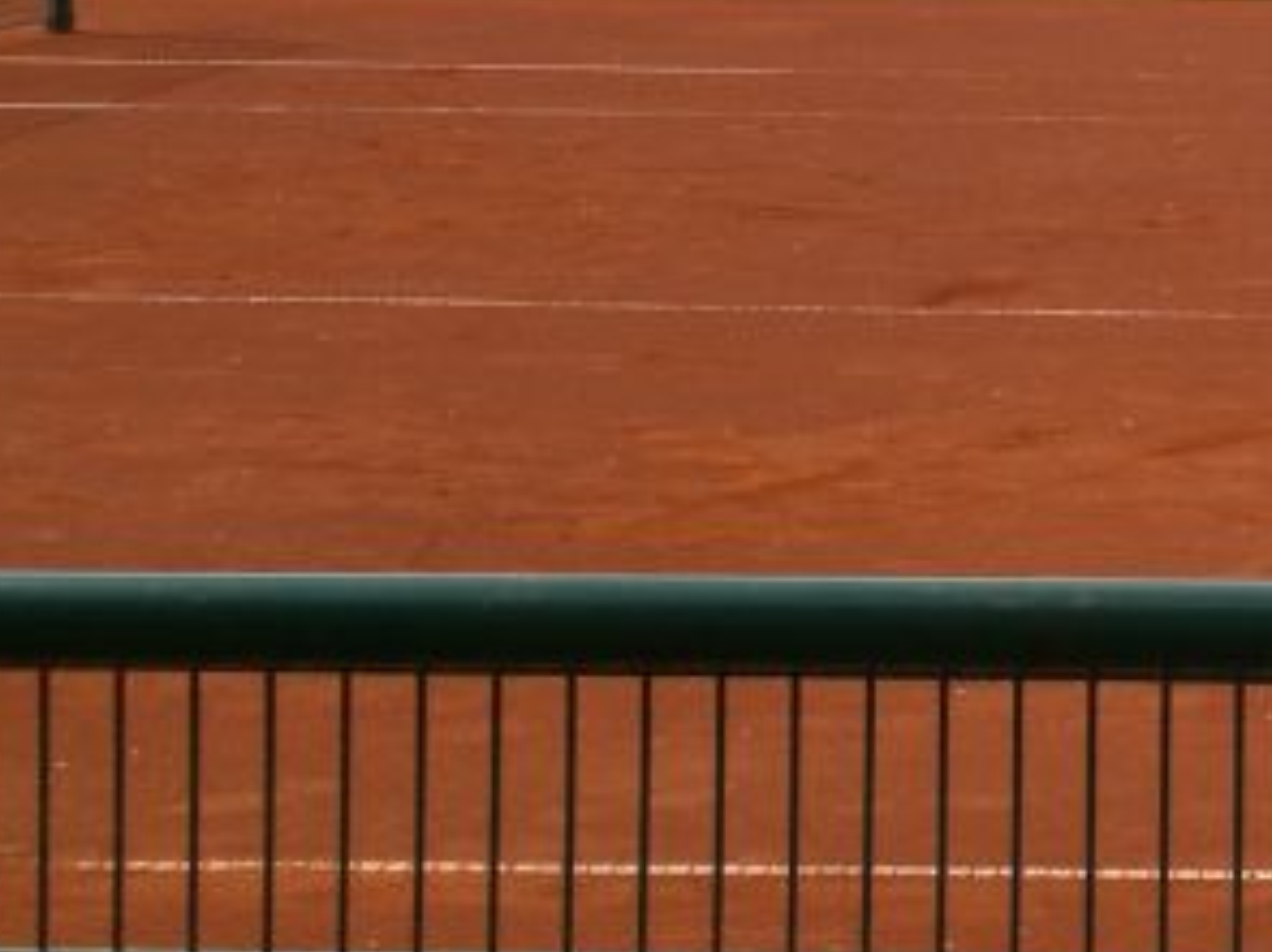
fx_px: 6281
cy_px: -263
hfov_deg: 11.3
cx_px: 1587
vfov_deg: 8.6
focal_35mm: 171
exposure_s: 1/250
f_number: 5.7
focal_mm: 10.4
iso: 50
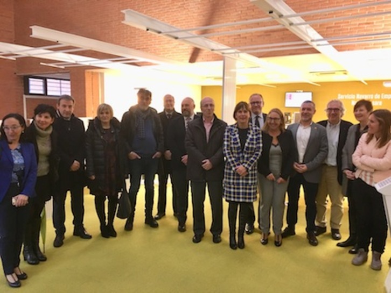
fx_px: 328
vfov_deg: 48.3
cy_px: 146
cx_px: 196
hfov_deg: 61.6
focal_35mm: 29
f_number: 2.2
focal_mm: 4.15
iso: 160
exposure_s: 1/33
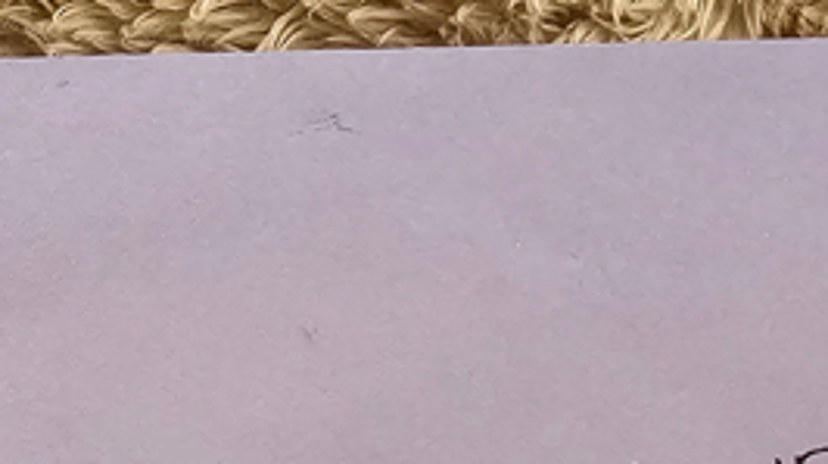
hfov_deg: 42.3
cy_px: 559
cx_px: 554
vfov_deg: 22.8
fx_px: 1053
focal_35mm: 48
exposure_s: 1/52
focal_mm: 2.2
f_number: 2.2
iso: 320
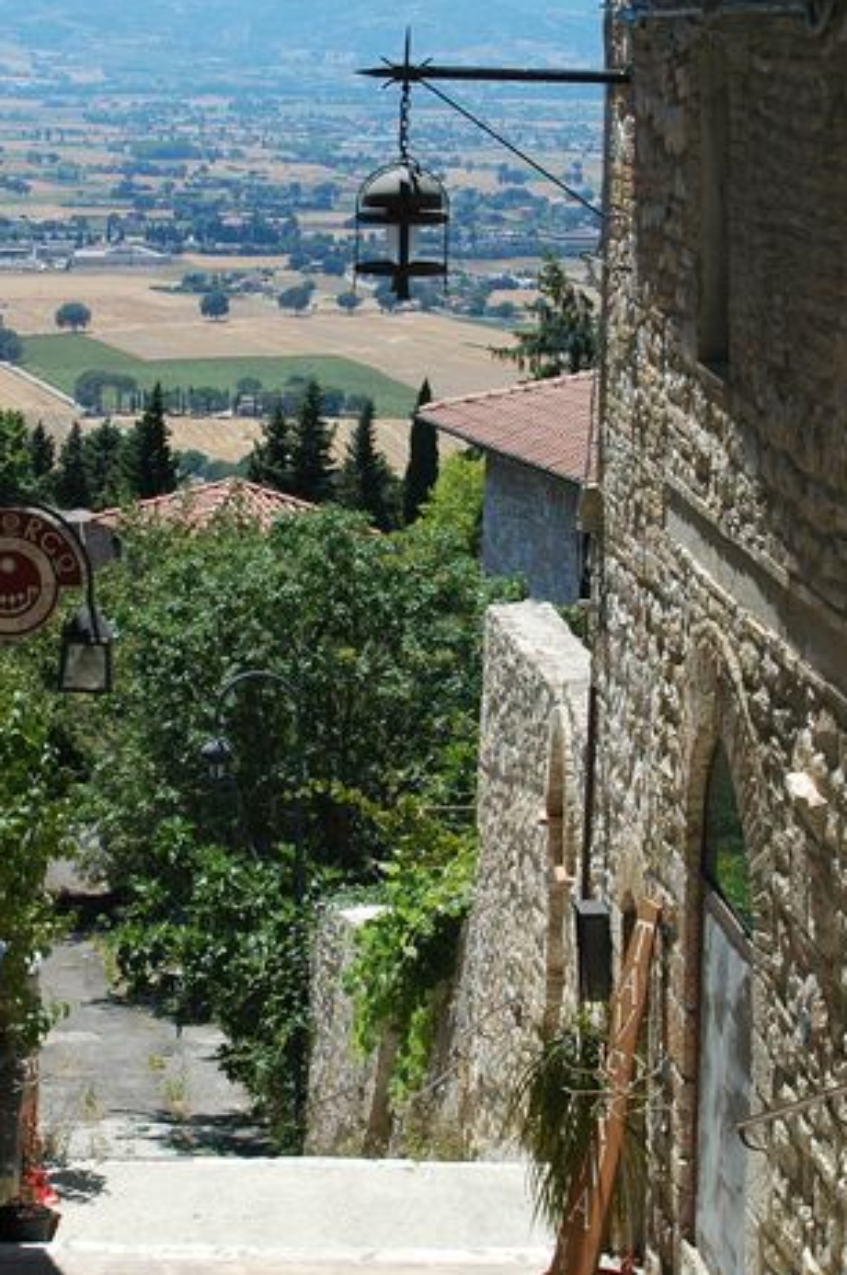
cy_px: 516
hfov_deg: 17.2
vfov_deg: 25.7
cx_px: 294
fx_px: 2794
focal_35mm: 79
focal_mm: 38
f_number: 9
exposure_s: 1/320
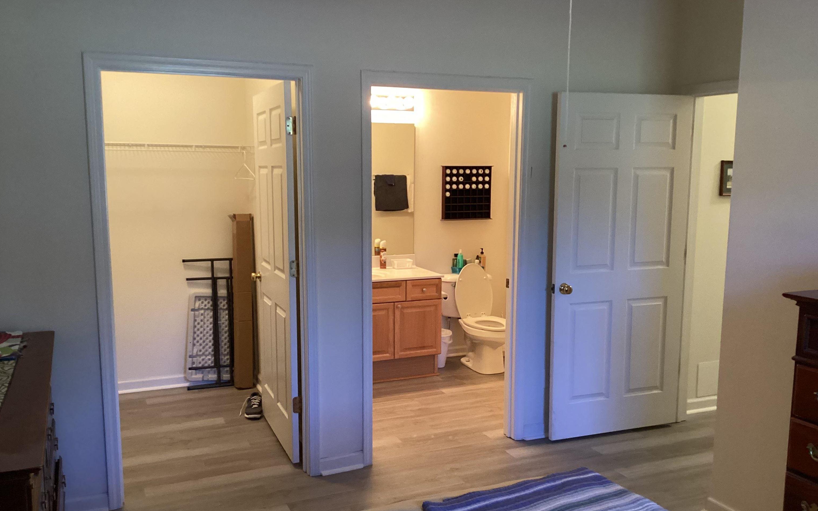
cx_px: 408
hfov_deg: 58.1
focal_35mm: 33
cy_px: 265
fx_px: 736
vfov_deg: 38.3
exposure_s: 1/50
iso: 320
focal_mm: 3.3
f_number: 2.4
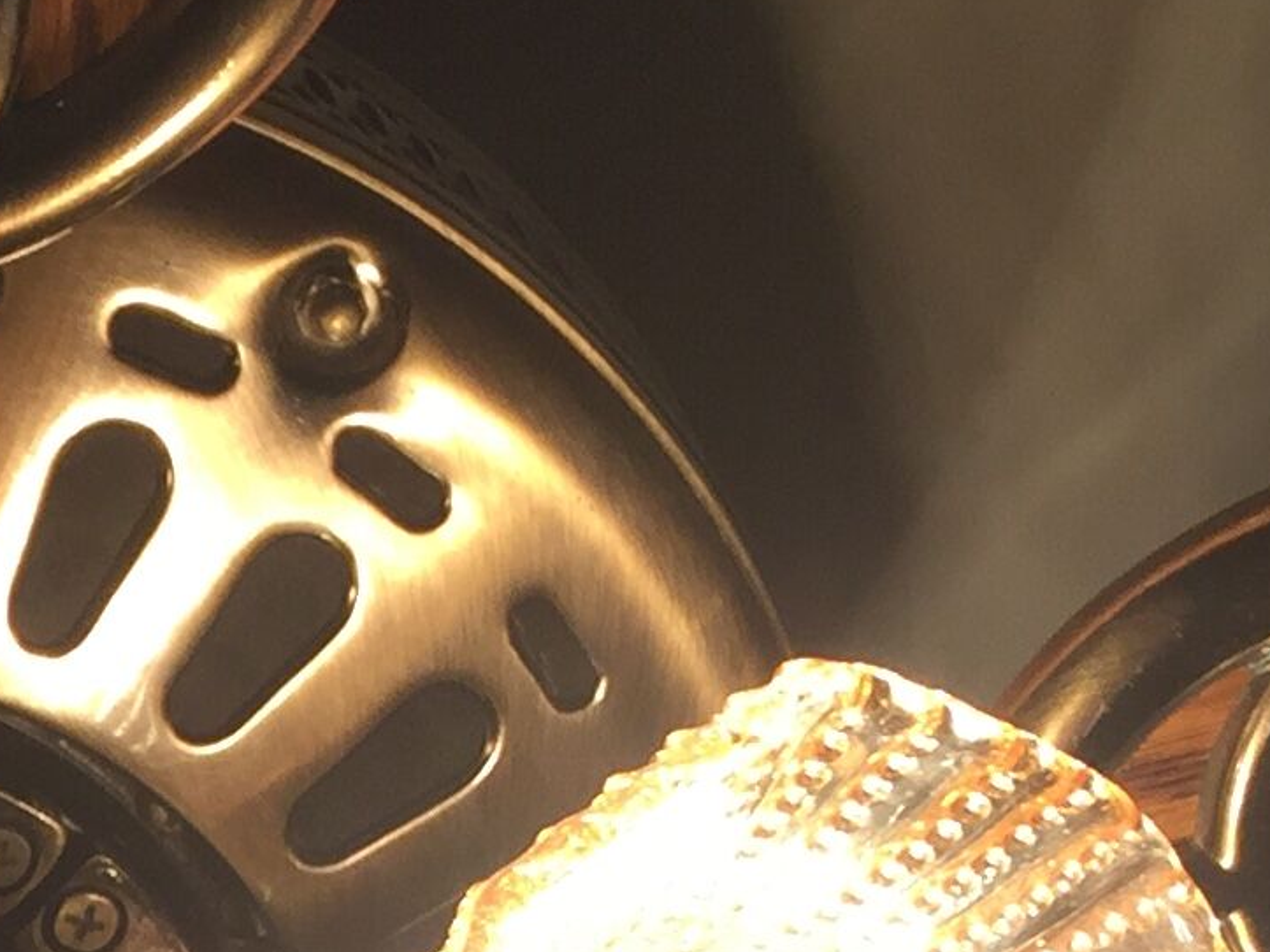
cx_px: -530
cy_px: 1621
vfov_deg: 10.7
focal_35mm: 131
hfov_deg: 14.2
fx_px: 4805
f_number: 2.2
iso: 40
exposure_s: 1/50
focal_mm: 4.15
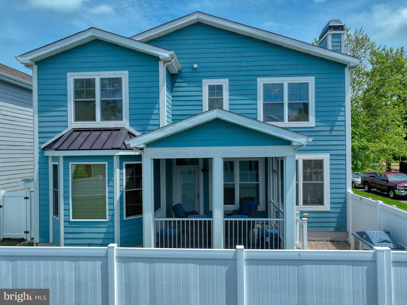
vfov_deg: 56.8
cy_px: 152
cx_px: 204
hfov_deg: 71.6
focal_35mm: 24
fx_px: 282
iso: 100
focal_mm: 12.29
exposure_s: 1/2000
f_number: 2.8
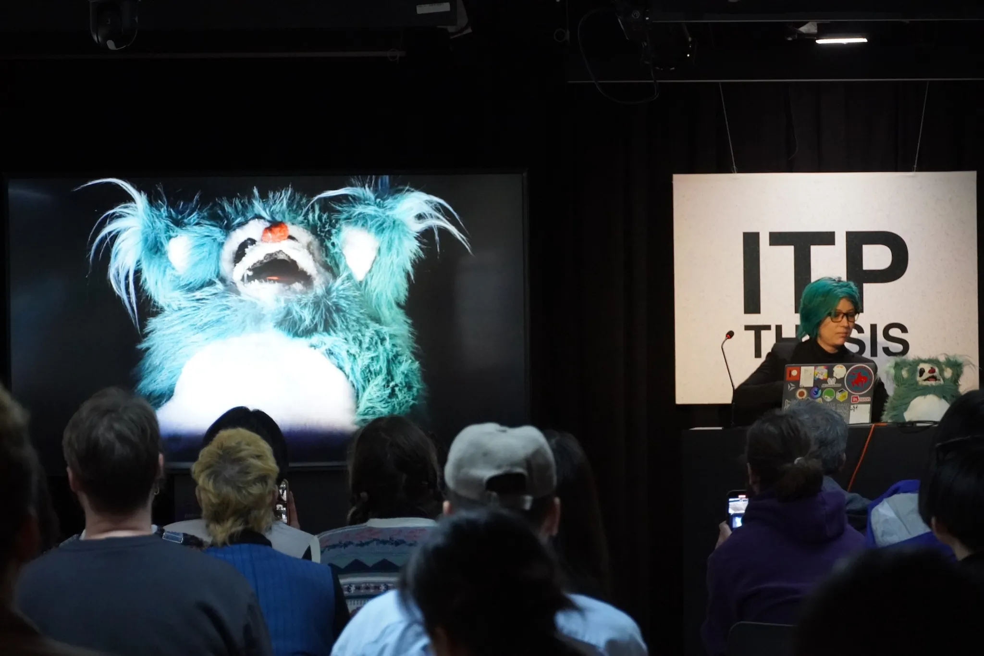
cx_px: 492
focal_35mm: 150
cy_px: 328
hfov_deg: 13.7
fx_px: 4099
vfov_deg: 9.1
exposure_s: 1/160
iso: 5000
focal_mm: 100
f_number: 5.6
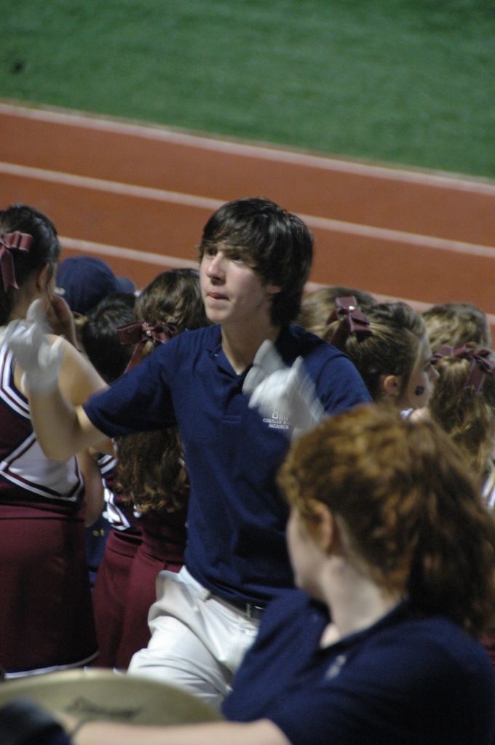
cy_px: 372
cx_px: 248
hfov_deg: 4.6
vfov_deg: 6.9
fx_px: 6204
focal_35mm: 300
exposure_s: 1/20
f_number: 5.6
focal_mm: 200
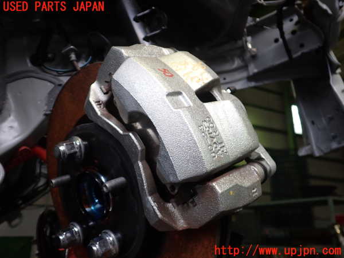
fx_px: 298
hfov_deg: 60.0
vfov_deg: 46.8
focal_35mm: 30
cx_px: 172
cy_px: 129
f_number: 2.3
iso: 200
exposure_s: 1/100
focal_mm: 5.4
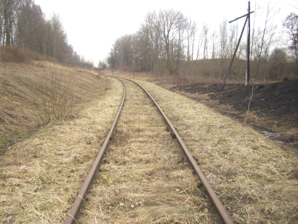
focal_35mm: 34
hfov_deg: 54.0
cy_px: 112
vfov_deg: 41.8
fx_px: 293
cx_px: 149
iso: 80
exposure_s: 1/100
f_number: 2.9
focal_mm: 5.7
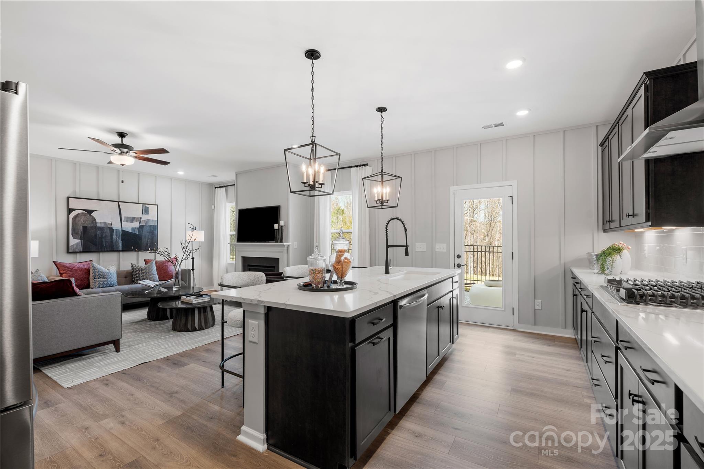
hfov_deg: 96.7
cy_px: 234
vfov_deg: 73.7
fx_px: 313
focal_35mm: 16
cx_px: 352
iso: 250
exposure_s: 1.3
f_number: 7.1
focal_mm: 16
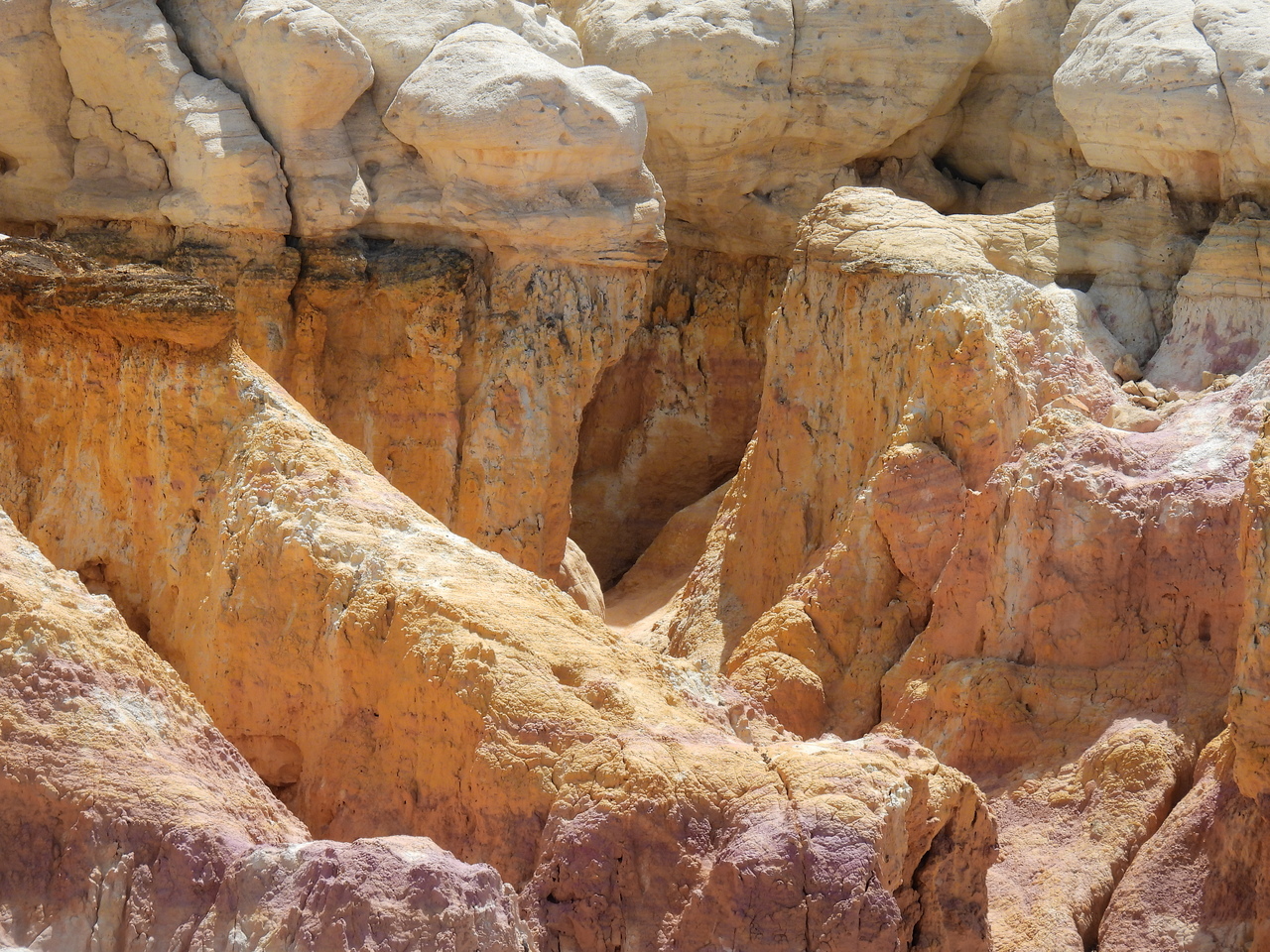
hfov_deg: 3.1
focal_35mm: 650
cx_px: 635
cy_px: 476
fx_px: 23847
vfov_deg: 2.3
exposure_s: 1/500
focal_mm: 116
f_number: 5.6
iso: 100
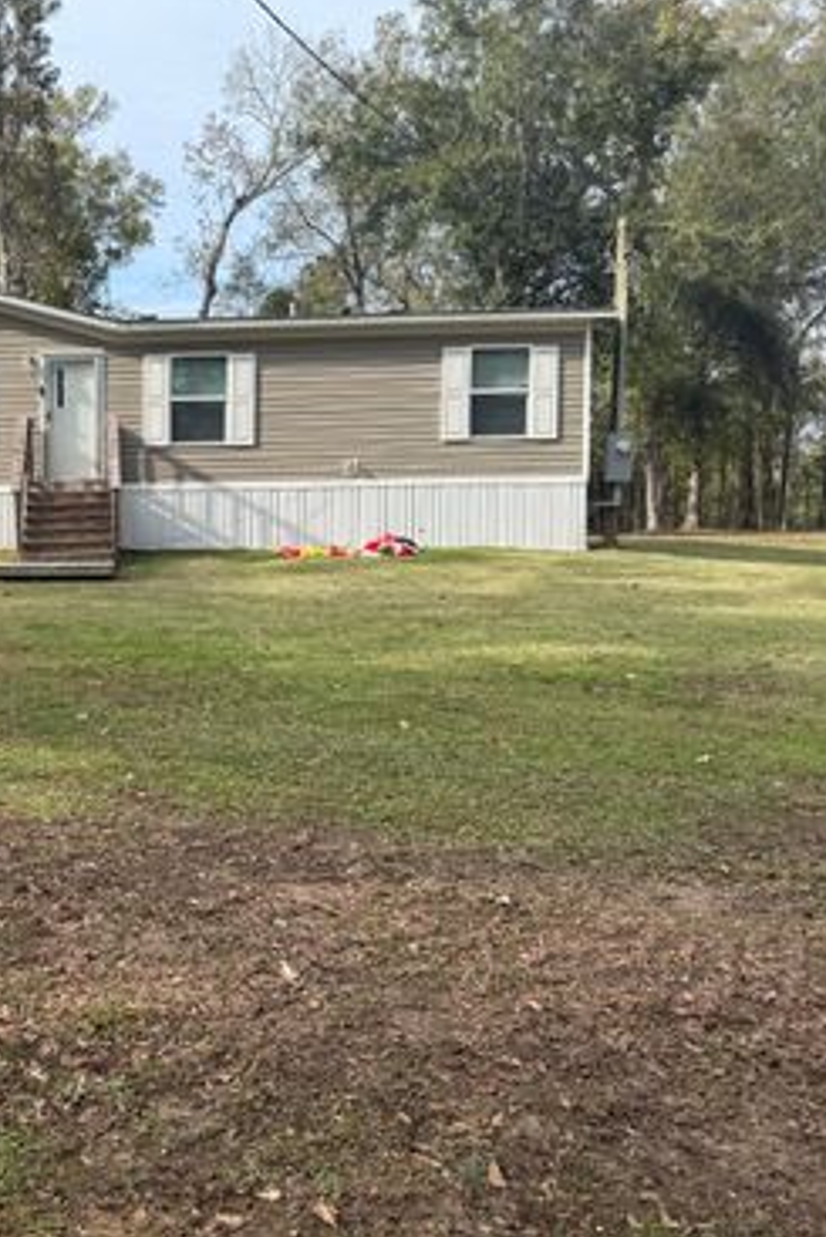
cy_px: 612
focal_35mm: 34
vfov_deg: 55.8
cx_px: 34
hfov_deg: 35.8
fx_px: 1169
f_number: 1.78
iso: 80
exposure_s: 1/2053
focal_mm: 6.76
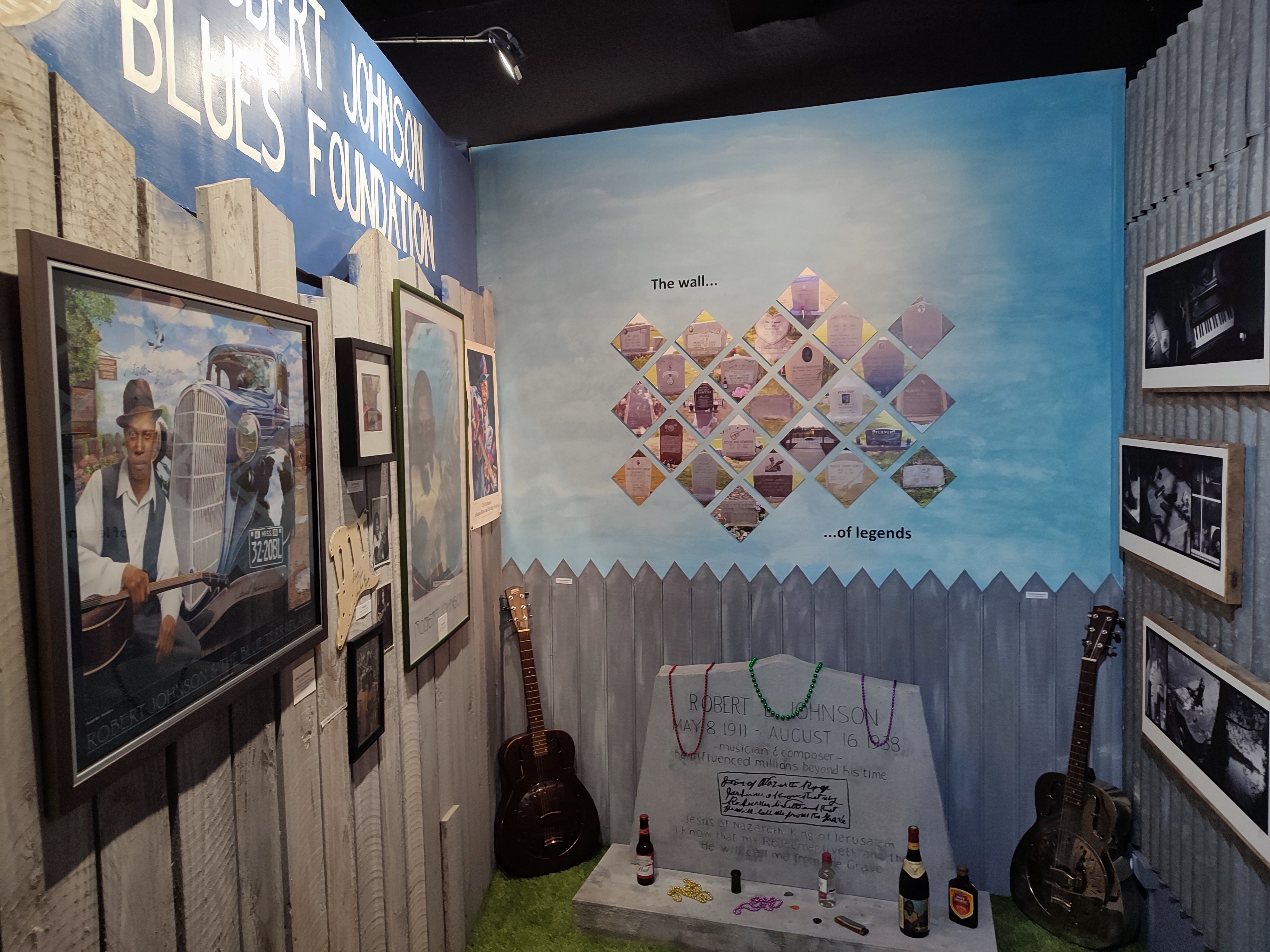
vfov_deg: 56.8
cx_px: 635
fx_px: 881
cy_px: 476
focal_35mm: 24
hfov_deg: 71.6
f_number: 1.89
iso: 160
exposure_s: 1/33
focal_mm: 5.89
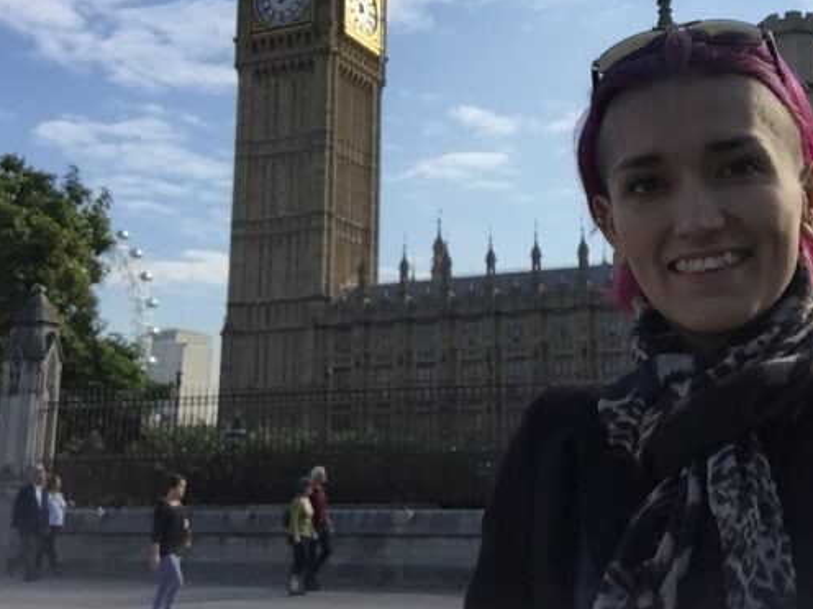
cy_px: 152
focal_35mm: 48
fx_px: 1127
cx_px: 469
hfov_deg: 39.6
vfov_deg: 29.8
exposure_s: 1/1218
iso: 32
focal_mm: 2.65
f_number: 2.2
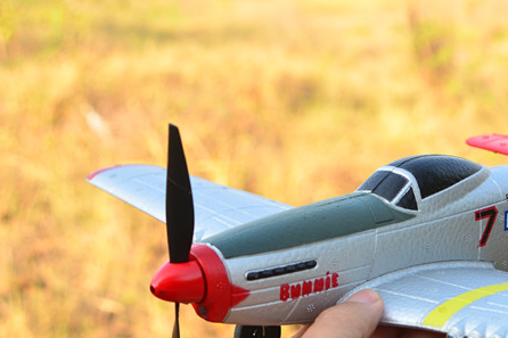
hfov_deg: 21.3
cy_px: 269
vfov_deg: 14.5
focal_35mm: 94
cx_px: 433
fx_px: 1324
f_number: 5
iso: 100
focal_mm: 35
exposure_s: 1/100
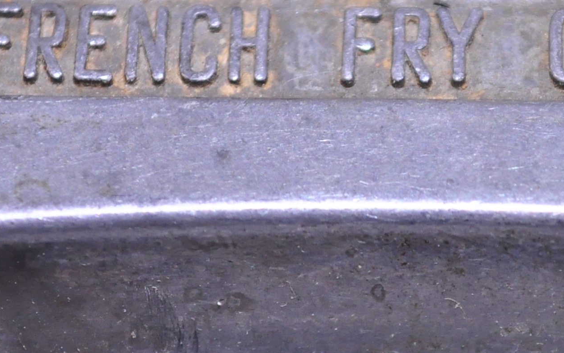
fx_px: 4393
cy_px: 154
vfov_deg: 4.6
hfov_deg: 7.3
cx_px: 439
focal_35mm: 286
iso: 800
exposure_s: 1/125
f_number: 5.6
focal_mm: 55
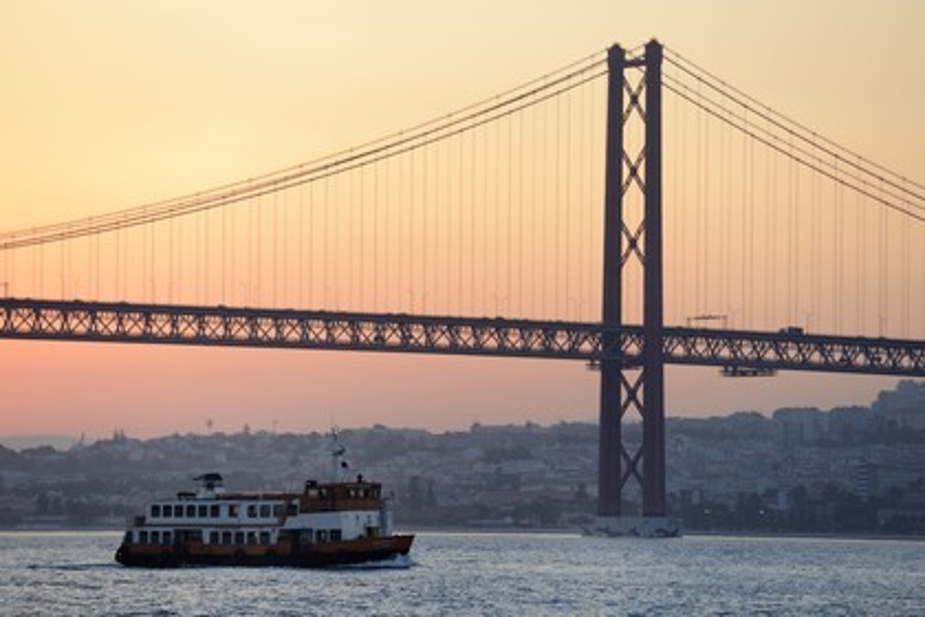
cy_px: 308
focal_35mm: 200
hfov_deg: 10.3
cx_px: 462
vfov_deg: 6.9
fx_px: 5138
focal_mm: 200
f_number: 5
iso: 400
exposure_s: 1/160
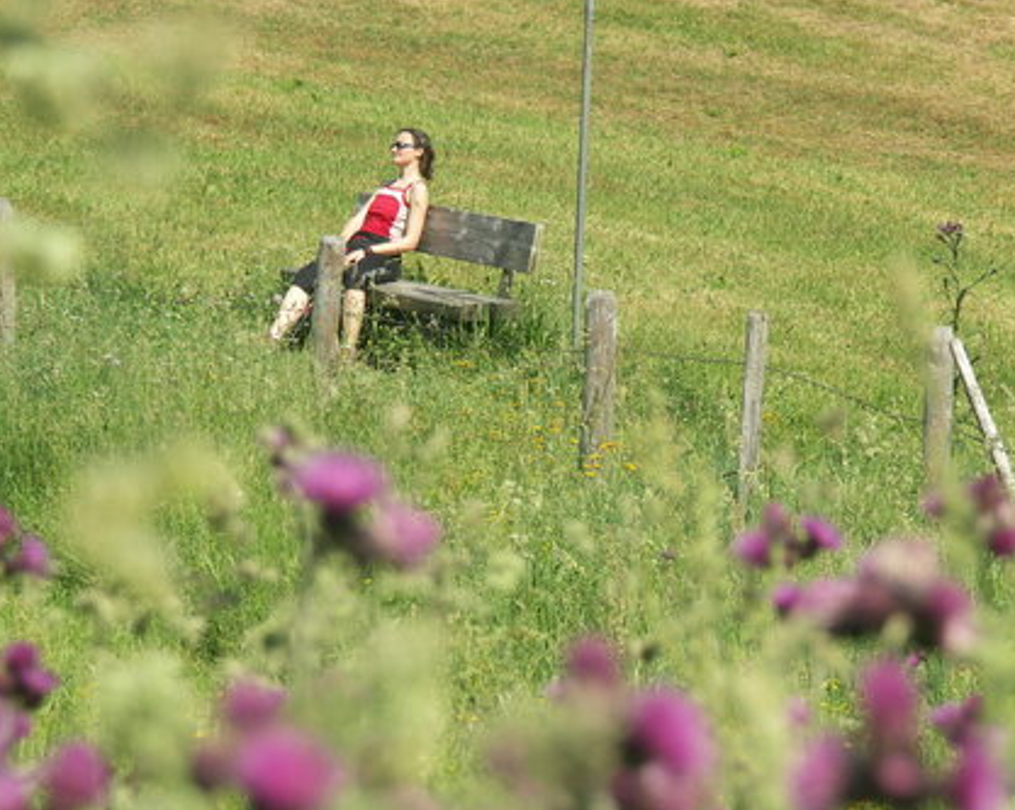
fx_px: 8255
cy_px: 377
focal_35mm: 275
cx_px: 619
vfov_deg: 5.6
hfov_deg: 7.0
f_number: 4
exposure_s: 1/250
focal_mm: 50.8
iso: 50
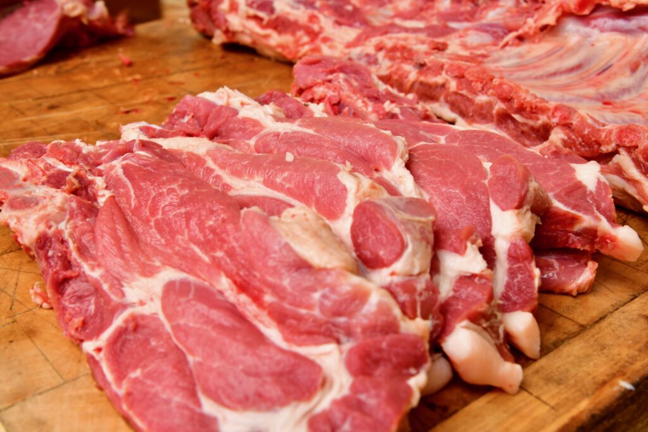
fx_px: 792
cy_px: 216
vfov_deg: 30.5
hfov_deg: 44.5
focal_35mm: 44
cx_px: 324
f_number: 10
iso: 400
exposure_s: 1/20
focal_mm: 44
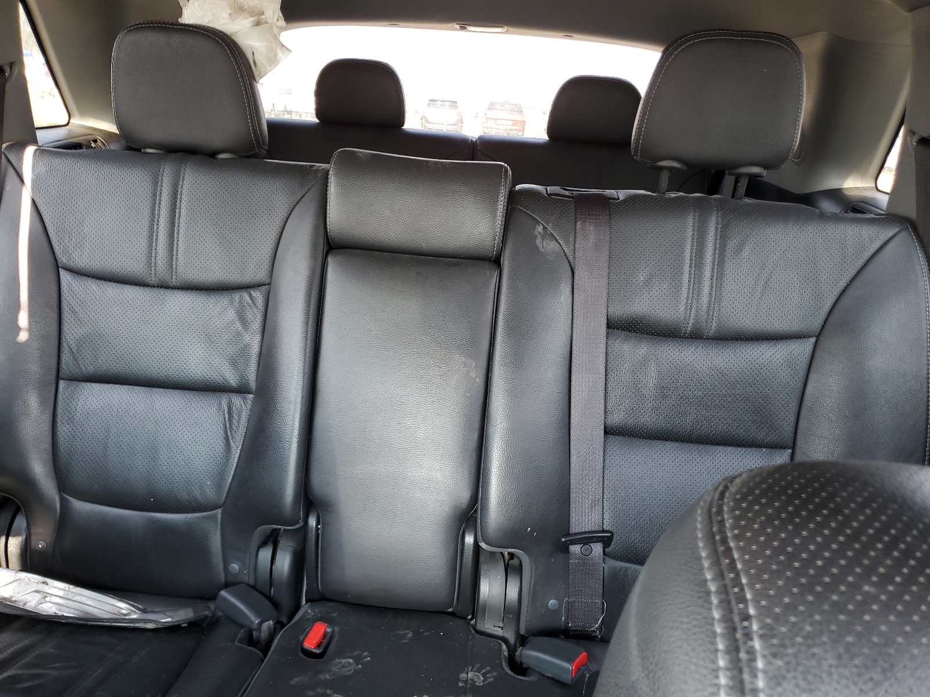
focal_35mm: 26
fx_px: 699
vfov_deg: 53.1
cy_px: 348
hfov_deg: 67.3
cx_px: 465
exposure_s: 1/60.2
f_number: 1.5
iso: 55
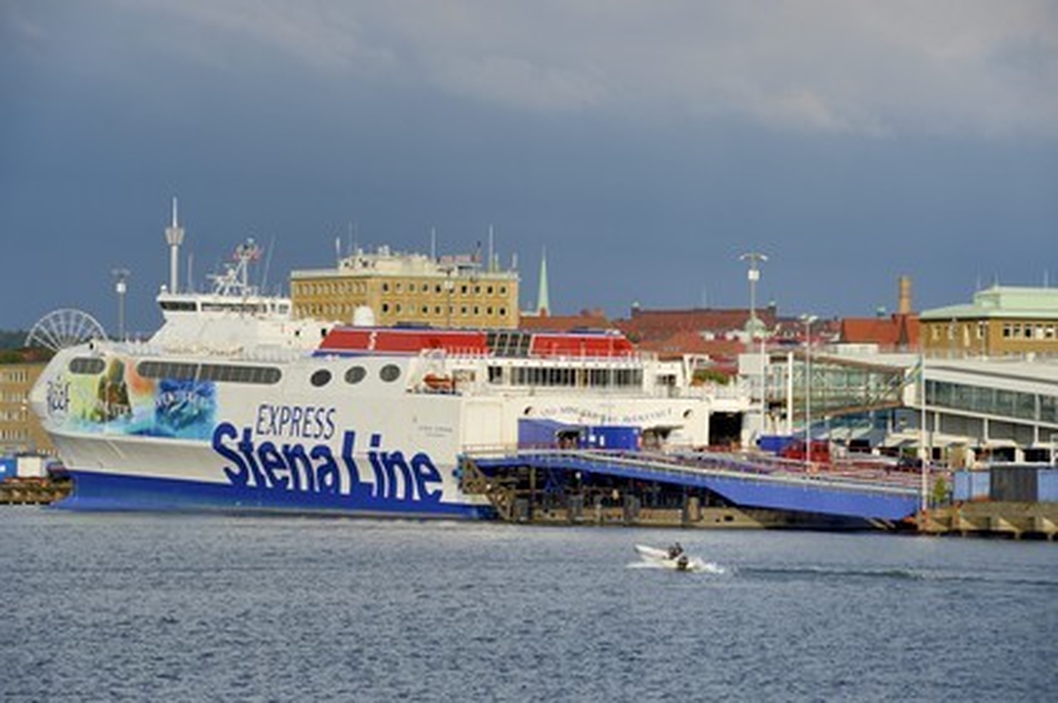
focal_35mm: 200
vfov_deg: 6.9
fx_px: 5873
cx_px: 529
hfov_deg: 10.3
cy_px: 352
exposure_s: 1/500
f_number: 11
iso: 200
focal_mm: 200
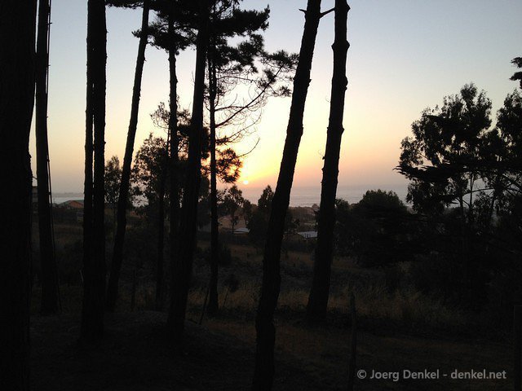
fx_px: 528
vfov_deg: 40.7
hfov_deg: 52.6
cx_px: 261
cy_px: 196
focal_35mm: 35
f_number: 2.4
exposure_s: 1/224
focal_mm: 4.28
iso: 64
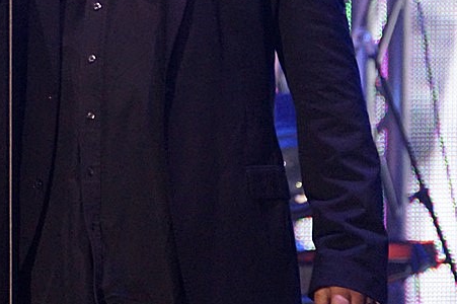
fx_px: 12964
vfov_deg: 1.3
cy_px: -41
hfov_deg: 2.0
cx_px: 149
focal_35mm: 1022
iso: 3200
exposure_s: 1/125
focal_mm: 300
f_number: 5.6
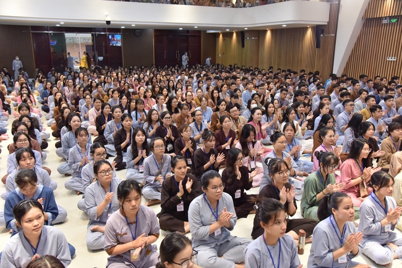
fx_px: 346
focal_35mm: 31
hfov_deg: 60.3
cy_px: 134
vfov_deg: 42.4
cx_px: 201
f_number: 5
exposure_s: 1/125
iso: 2000
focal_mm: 31
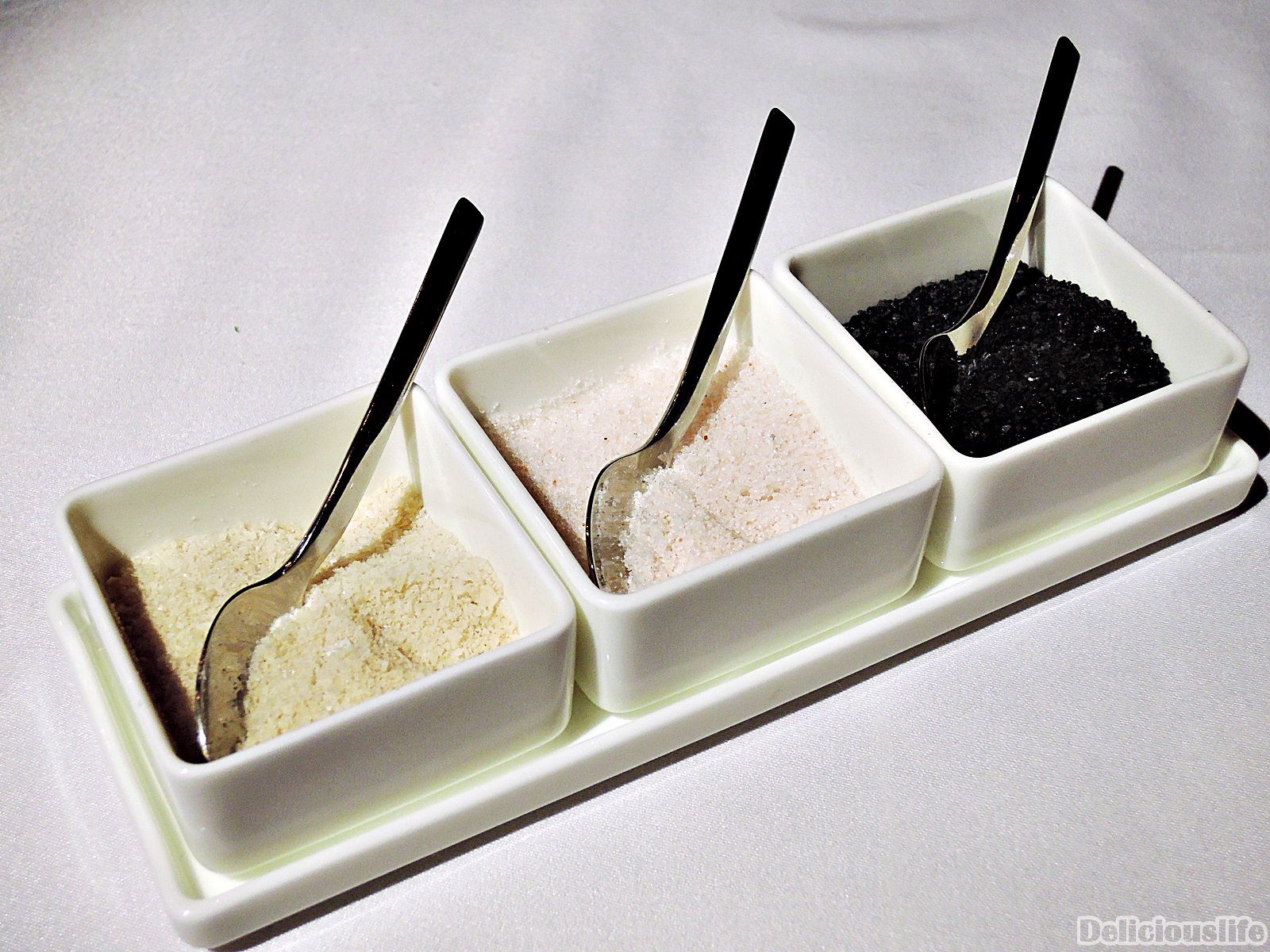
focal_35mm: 50
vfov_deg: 29.1
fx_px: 1834
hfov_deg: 38.2
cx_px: 635
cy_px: 476
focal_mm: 10.7
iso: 400
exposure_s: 1/25
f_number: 4
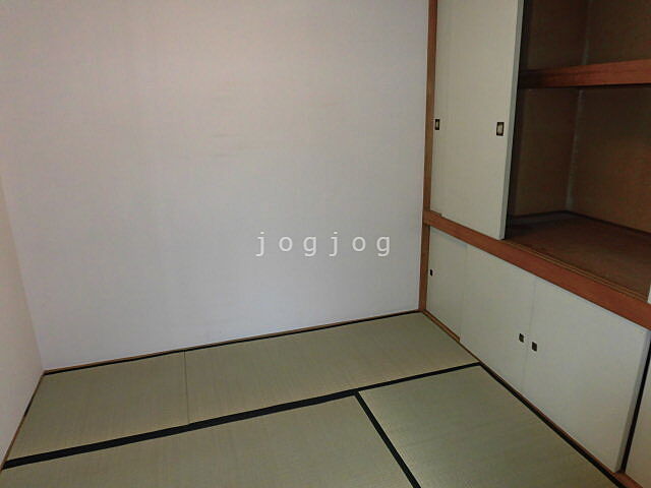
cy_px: 244
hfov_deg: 71.6
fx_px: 451
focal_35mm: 24
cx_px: 326
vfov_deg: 56.8
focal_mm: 4.3
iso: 100
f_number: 3.1
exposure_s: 1/60
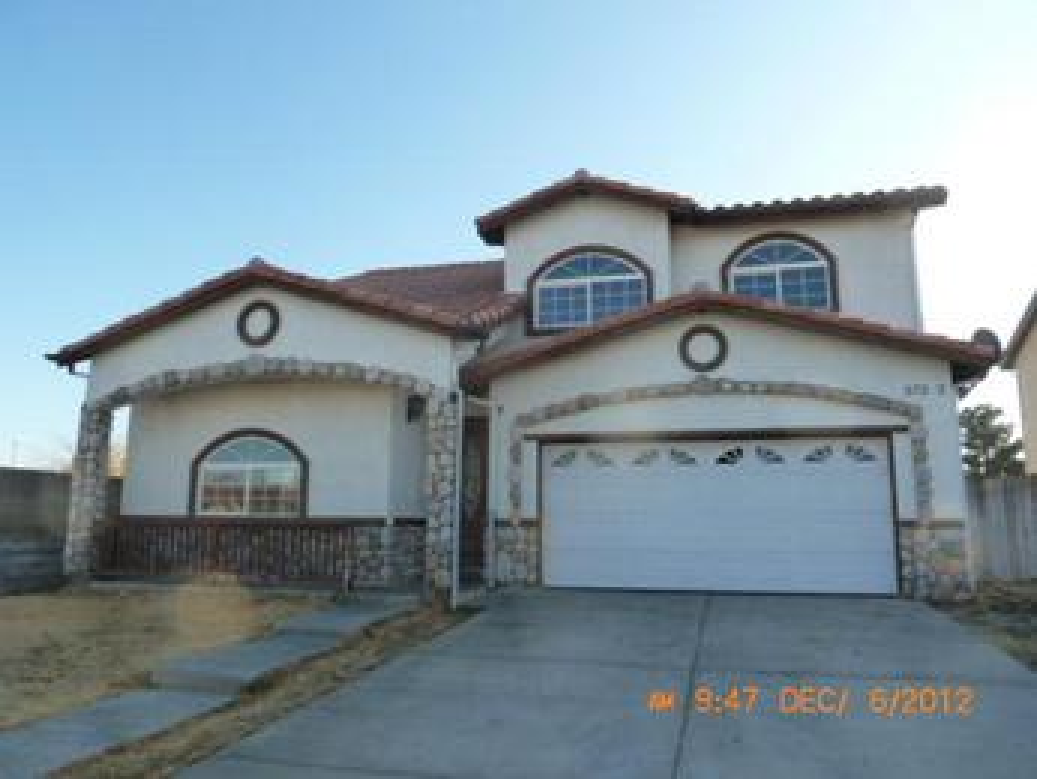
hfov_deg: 69.4
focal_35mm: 25
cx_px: 518
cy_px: 390
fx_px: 749
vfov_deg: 54.9
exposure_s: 1/250
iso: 125
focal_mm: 4.1
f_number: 4
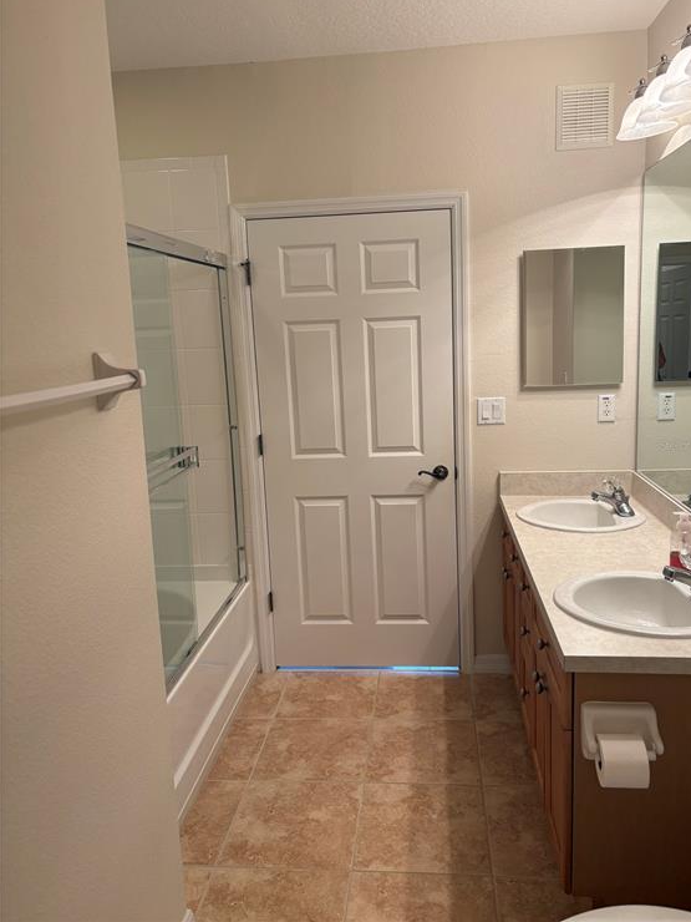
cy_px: 445
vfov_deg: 65.3
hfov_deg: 51.3
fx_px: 719
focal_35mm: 27
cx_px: 357
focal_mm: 5.96
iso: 125
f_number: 1.6
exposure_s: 1/120
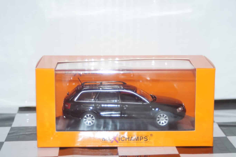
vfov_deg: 15.2
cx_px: 118
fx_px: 590
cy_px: 78
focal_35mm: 90
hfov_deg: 22.6
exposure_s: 1/60
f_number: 5.6
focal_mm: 60
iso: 800
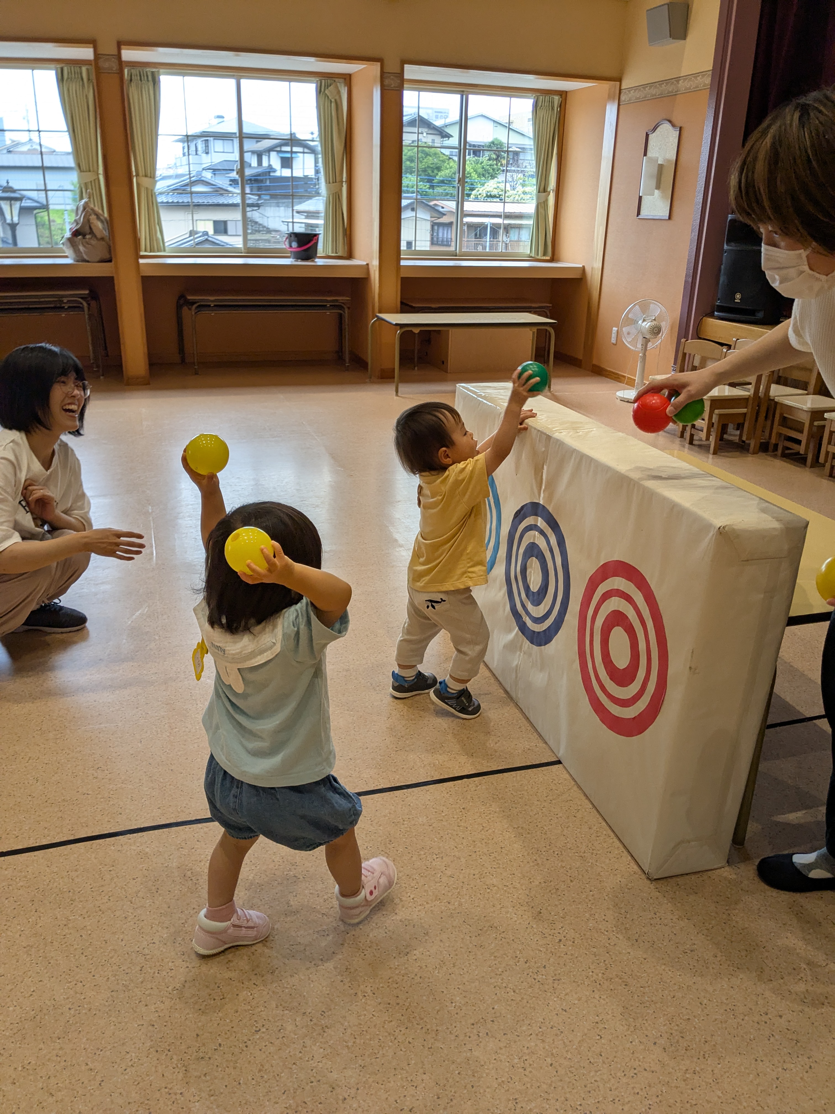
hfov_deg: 51.4
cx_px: 418
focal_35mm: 27
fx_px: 868
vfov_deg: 65.3
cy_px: 557
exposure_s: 1/292
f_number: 1.73
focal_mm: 4.38
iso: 45
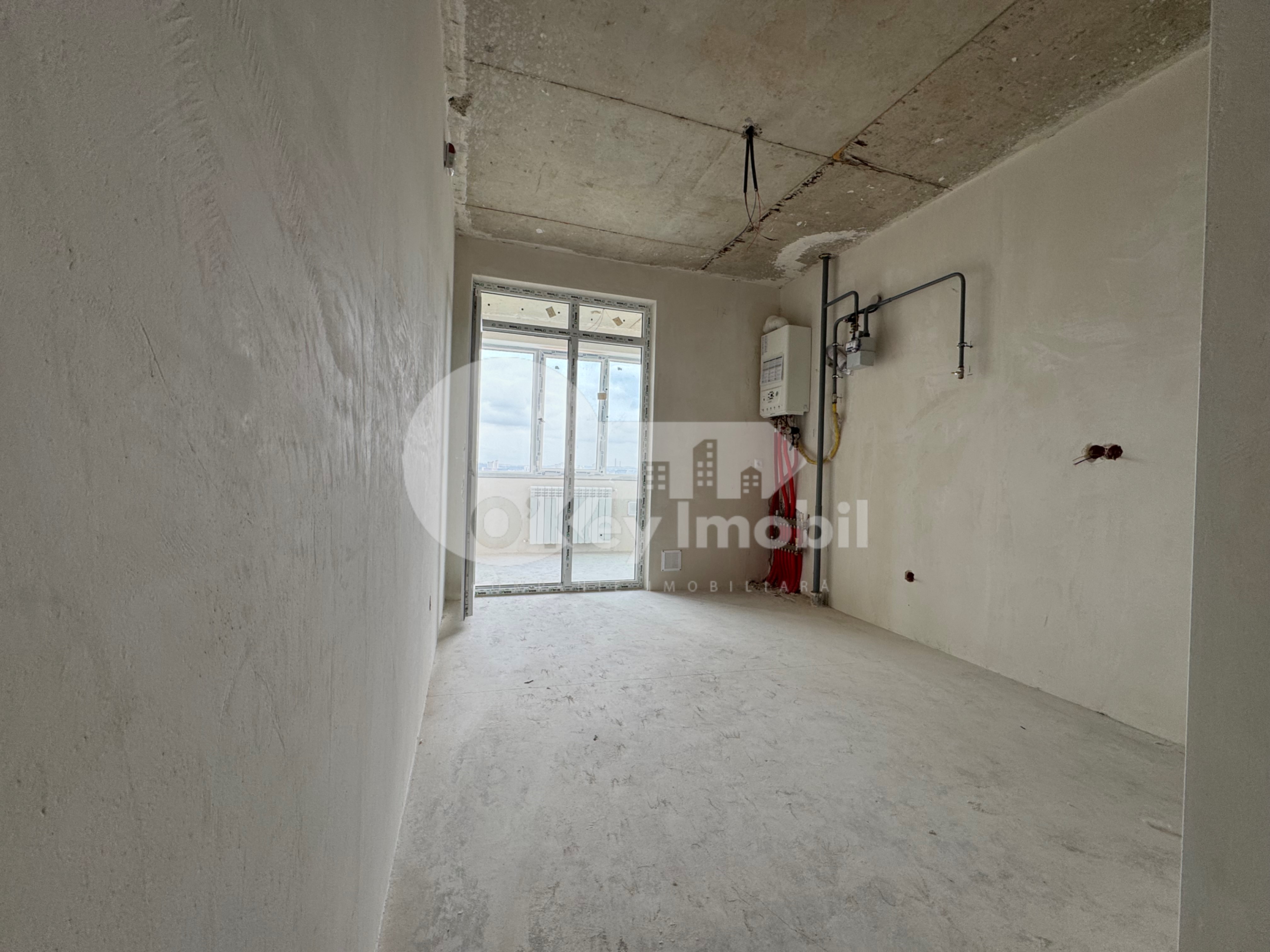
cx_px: 635
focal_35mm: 14
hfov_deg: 102.1
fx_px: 514
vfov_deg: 85.7
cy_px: 476
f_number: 2.2
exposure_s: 1/100
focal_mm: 2.22
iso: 40
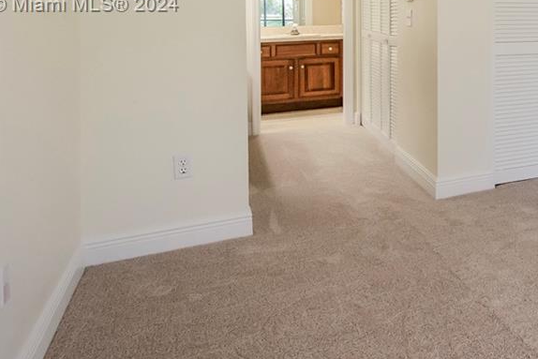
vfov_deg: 31.8
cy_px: 6
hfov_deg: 38.4
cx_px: 628
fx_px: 583
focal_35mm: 39
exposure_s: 1/80
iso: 1250
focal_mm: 14
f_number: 6.3
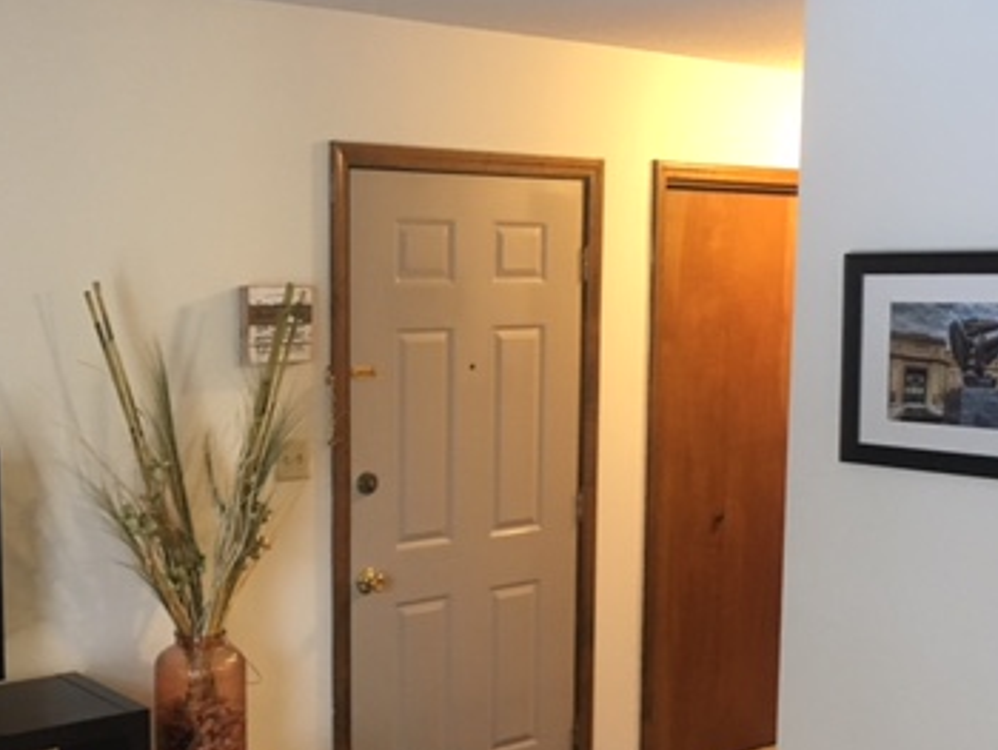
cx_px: 419
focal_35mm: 53
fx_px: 1529
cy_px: 496
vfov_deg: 27.4
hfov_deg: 36.1
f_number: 2.2
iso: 200
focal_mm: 4.15
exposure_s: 1/15
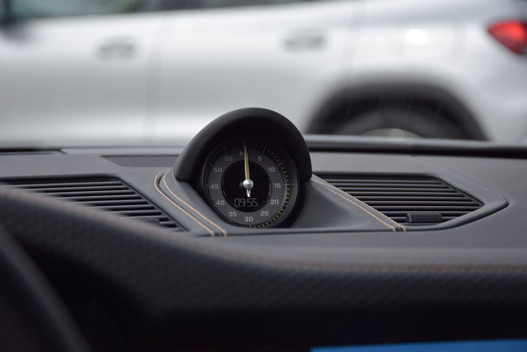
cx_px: 264
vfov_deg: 13.0
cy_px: 176
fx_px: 1537
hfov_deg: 19.5
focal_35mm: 105
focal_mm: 70
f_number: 5.6
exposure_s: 1/500
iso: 220
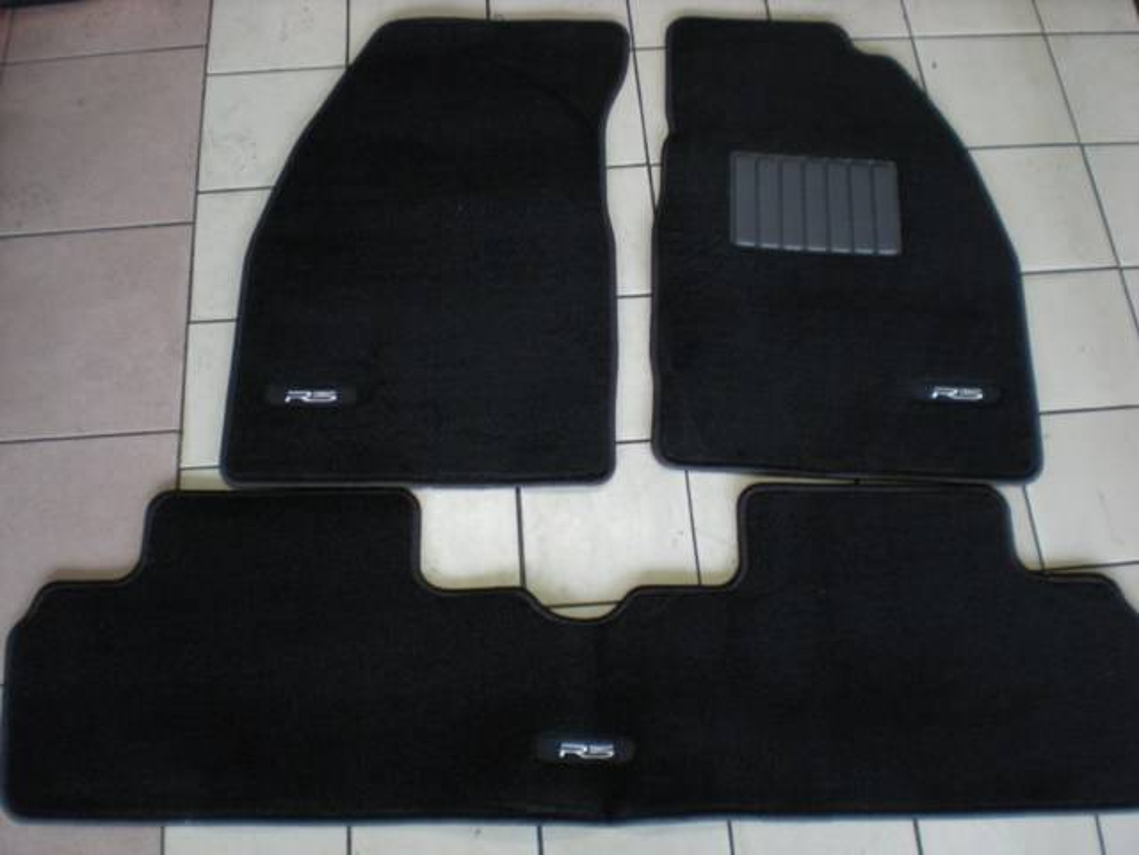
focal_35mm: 38
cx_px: 570
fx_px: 1250
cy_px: 428
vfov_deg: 37.7
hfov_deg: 49.0
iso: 200
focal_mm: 6.3
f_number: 3.1
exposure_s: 1/40.7
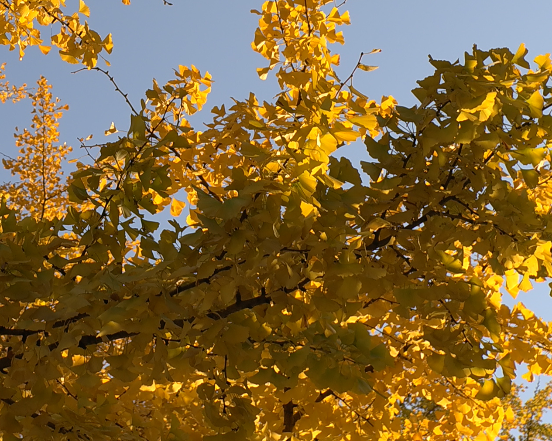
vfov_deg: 13.3
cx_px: -20
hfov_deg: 16.9
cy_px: -151
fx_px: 1813
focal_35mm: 111
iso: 100
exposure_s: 1/400
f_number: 5
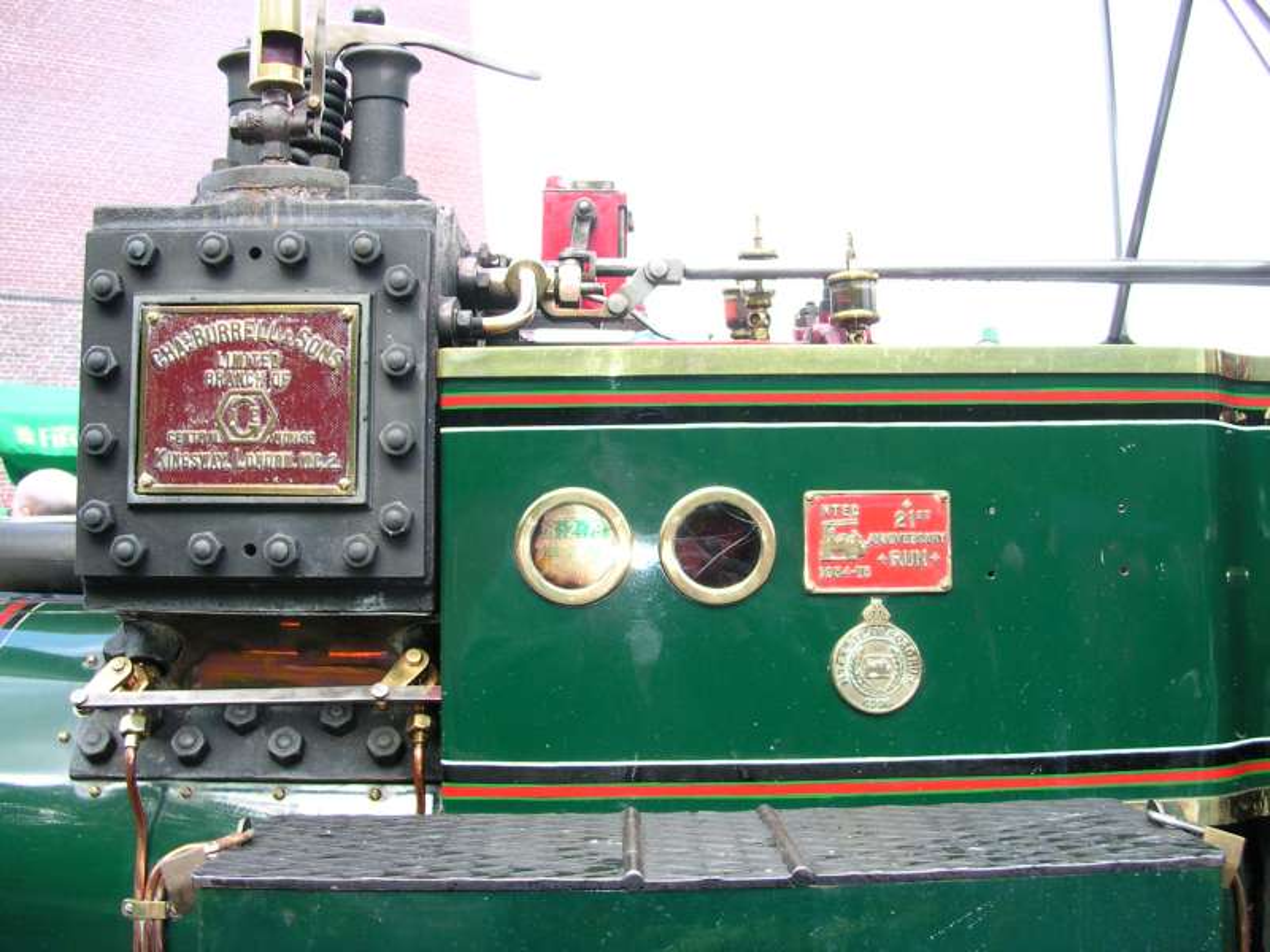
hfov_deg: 50.1
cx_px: 635
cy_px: 476
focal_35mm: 37
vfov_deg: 38.7
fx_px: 1357
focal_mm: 5.6
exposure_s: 1/66.6
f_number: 2.7
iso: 100
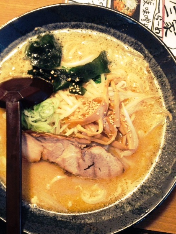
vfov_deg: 46.7
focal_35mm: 40
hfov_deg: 35.9
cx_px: 76
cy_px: 128
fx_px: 271
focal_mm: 4.28
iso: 400
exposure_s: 1/20
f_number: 2.4
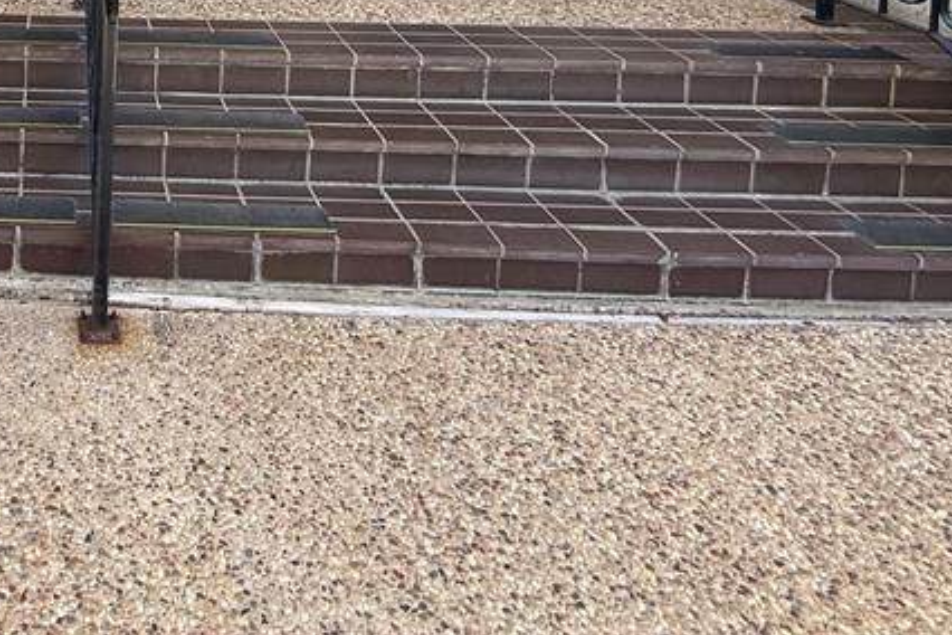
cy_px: -221
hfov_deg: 47.0
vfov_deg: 29.3
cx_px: 38
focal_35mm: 35
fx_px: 925
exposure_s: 1/115
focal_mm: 2.22
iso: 50
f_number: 2.2
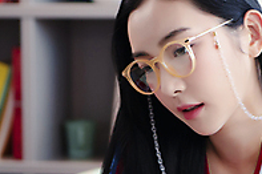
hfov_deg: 9.6
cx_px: 219
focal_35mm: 213
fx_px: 1549
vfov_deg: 6.4
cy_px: 84
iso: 400
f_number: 2.8
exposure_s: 1/125
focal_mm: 70
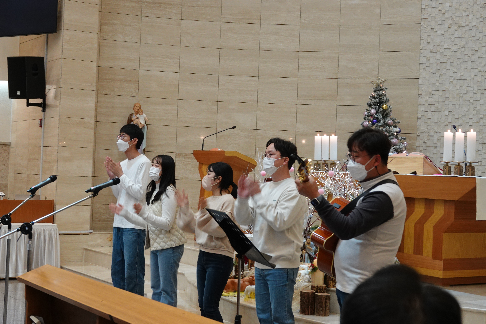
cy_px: 162
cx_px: 243
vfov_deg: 23.4
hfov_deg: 34.5
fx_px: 783
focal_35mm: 58
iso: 800
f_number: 3.5
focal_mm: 21.32
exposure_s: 1/40
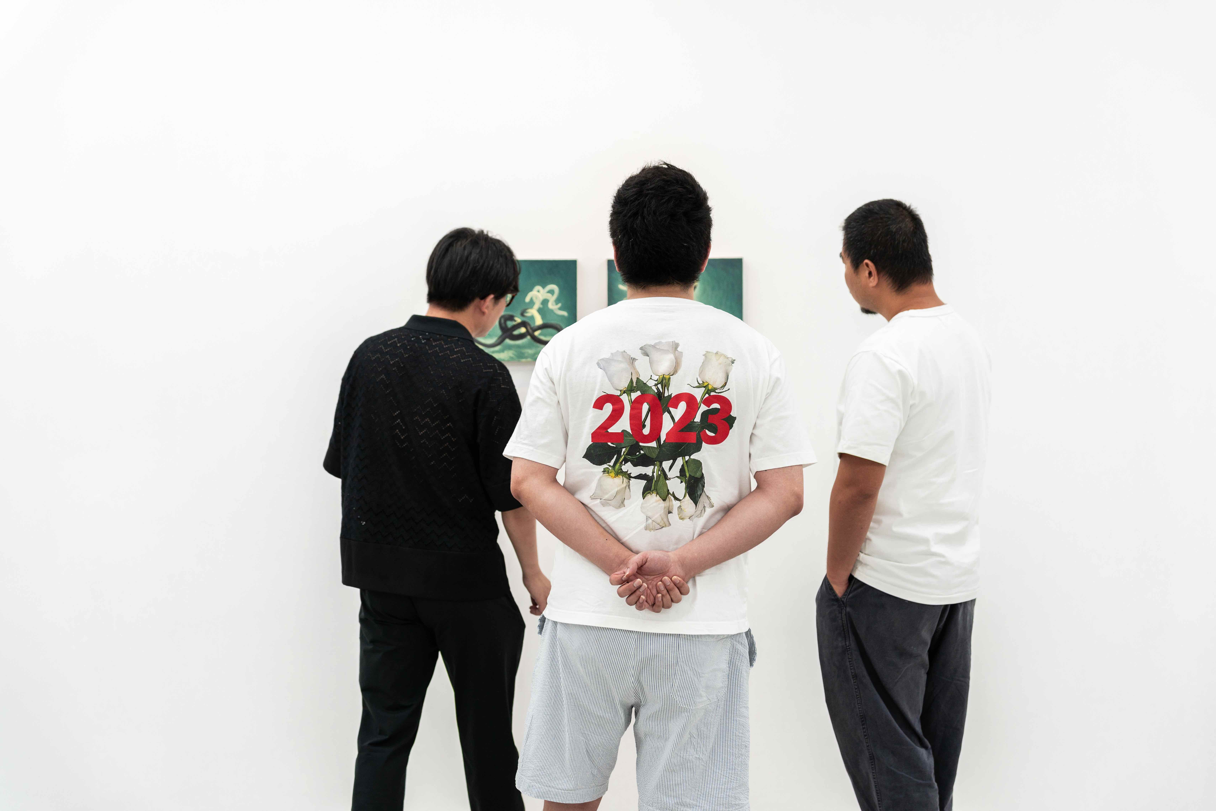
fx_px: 1645
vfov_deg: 27.7
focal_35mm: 49
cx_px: 608
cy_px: 406
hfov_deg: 40.6
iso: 200
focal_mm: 48.7
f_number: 2.8
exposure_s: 1/200
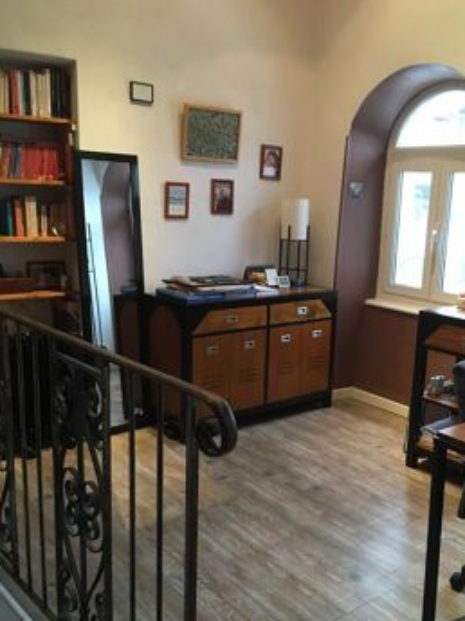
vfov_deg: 51.2
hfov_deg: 39.5
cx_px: 281
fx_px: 645
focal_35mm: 36
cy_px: 346
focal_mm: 4.15
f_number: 2.2
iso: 200
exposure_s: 1/17
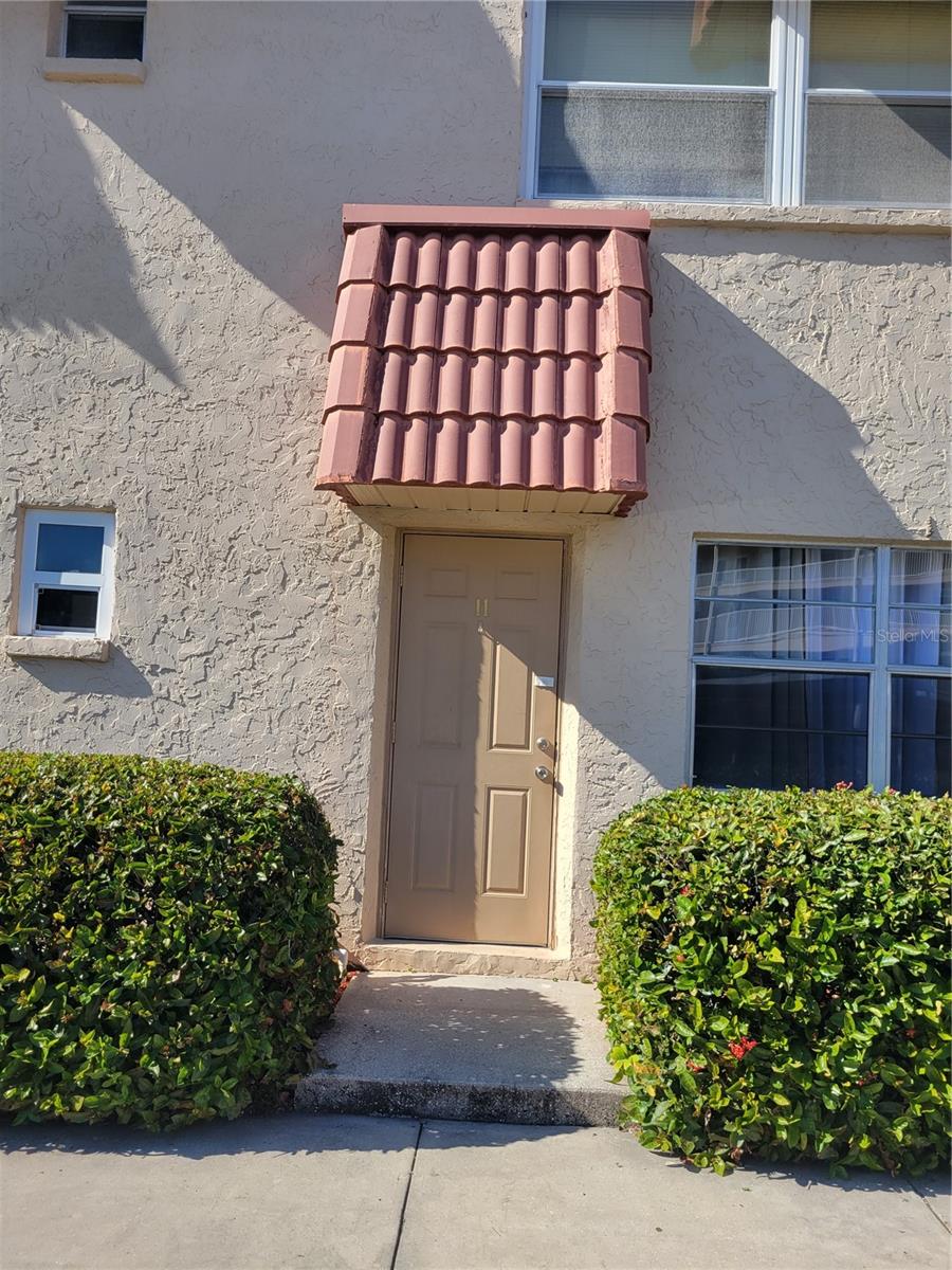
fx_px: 953
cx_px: 476
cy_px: 635
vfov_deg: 67.3
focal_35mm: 26
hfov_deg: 53.1
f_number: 1.8
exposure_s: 1/1410
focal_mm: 5.4
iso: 40
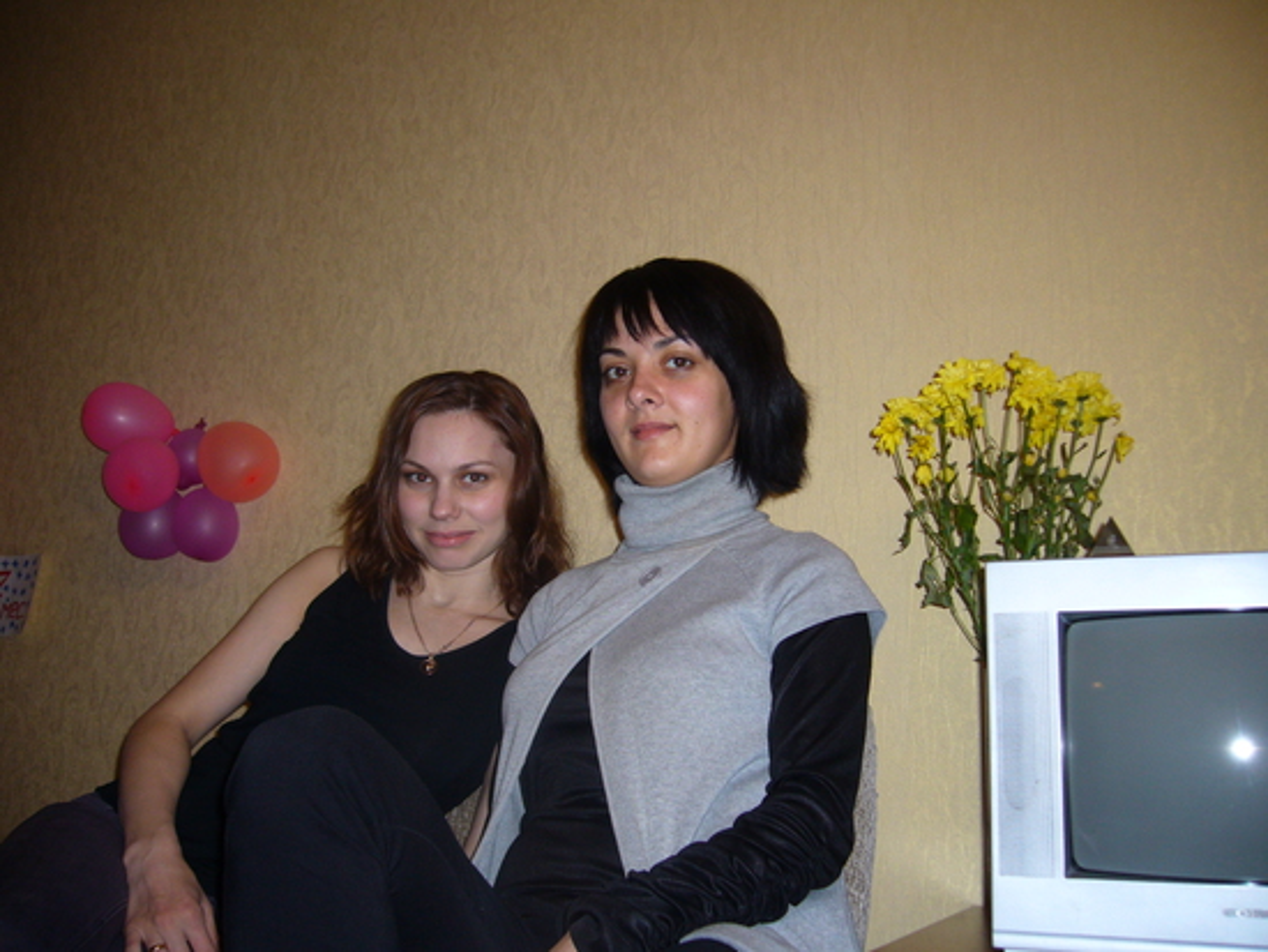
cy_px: 476
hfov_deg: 52.6
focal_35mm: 35
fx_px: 1283
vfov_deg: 40.7
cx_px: 634
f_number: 2.8
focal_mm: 5.8
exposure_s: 1/60
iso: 100
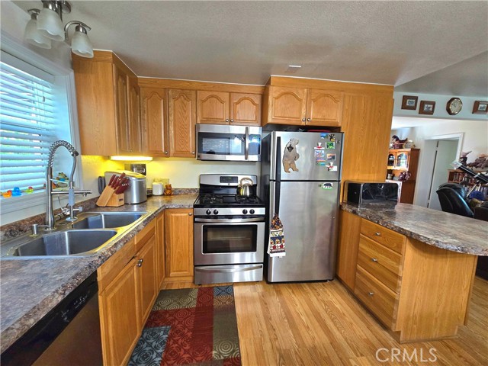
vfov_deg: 89.9
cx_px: 244
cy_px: 183
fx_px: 183
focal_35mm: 13
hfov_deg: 106.2
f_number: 2.2
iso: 320
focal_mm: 2.2
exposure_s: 1/60.2
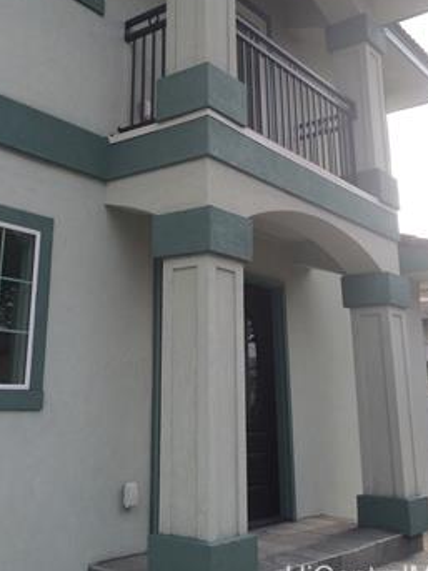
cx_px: 167
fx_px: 693
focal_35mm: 42
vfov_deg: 44.1
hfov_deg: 34.2
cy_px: 188
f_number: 2.2
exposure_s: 1/547
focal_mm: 4.12
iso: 32
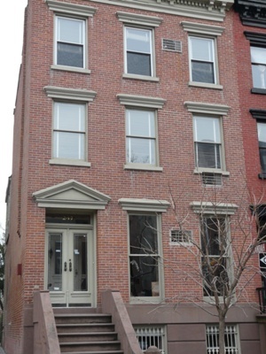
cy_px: 177
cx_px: 133
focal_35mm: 52
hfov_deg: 28.0
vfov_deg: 36.8
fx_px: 533
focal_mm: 8.5
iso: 100
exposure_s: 1/125
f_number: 3.6
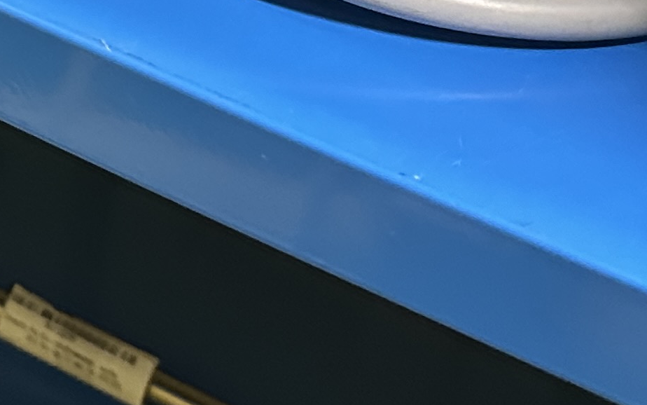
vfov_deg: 10.4
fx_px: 1958
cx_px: -143
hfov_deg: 17.8
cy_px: -517
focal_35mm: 111
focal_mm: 6.86
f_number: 1.78
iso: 640
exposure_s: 1/50
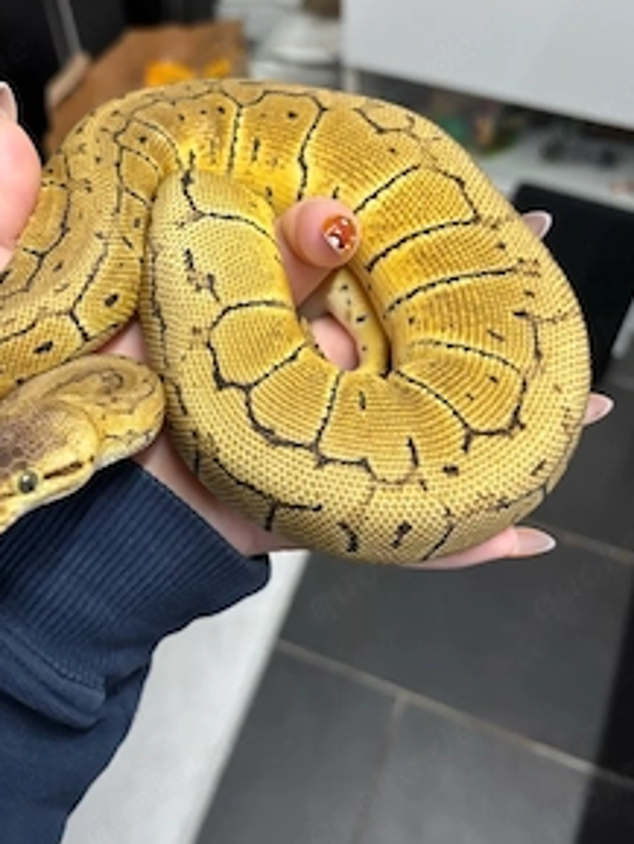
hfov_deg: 39.4
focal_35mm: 36
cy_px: 359
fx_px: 878
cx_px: 231
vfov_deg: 51.2
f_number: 1.6
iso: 320
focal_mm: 5.96
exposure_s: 1/50
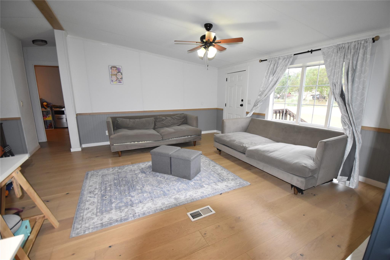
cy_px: 130
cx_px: 195
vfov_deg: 77.3
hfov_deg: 100.4
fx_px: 162
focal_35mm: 15
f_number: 3.5
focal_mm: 10
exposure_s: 1/200
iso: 1600
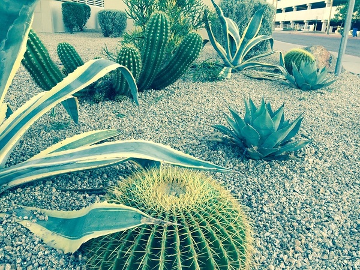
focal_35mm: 29
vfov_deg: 48.2
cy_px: 135
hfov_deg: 61.7
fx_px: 302
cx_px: 180
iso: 40
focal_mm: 4.15
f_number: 2.2
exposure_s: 1/120
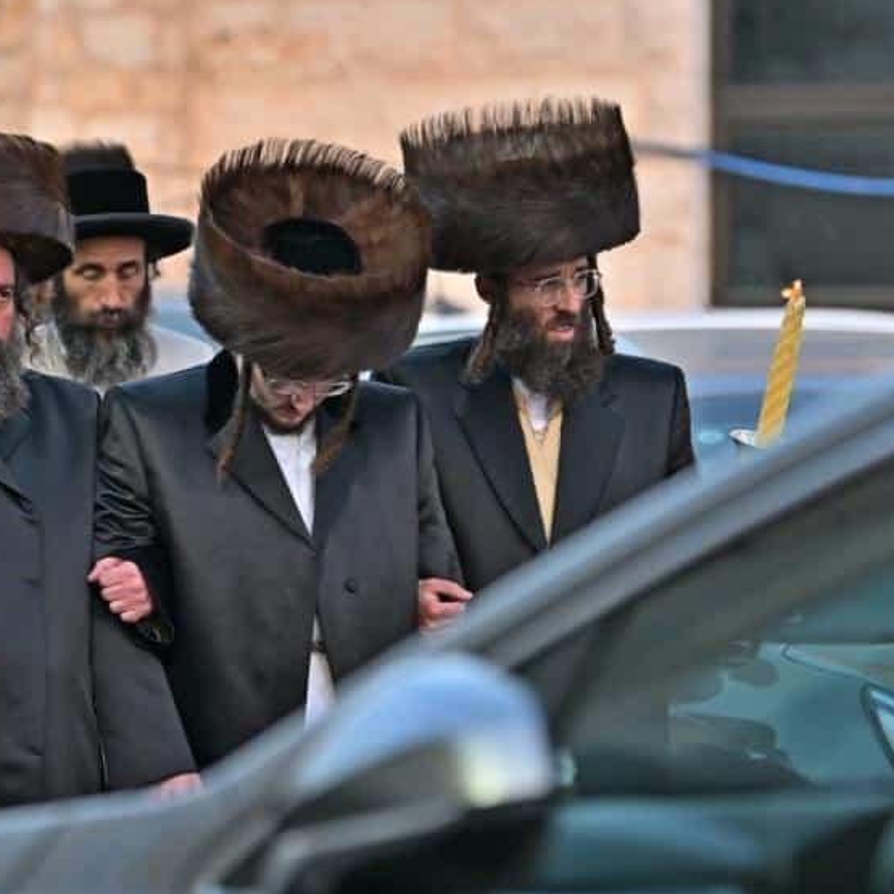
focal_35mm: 293
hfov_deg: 6.0
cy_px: 442
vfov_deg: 6.0
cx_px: 316
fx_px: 8561
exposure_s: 1/250
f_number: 2.8
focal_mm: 125
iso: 200
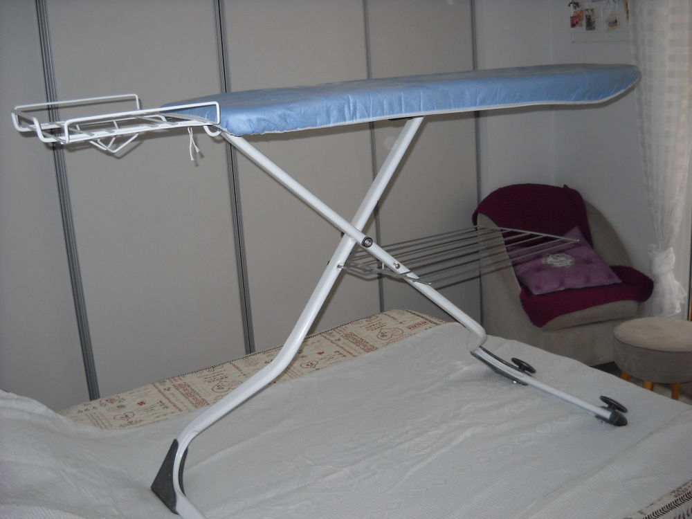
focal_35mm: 41
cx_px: 346
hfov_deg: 45.8
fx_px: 820
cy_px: 260
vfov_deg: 35.1
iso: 100
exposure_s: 1/30
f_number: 3.1
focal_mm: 6.72
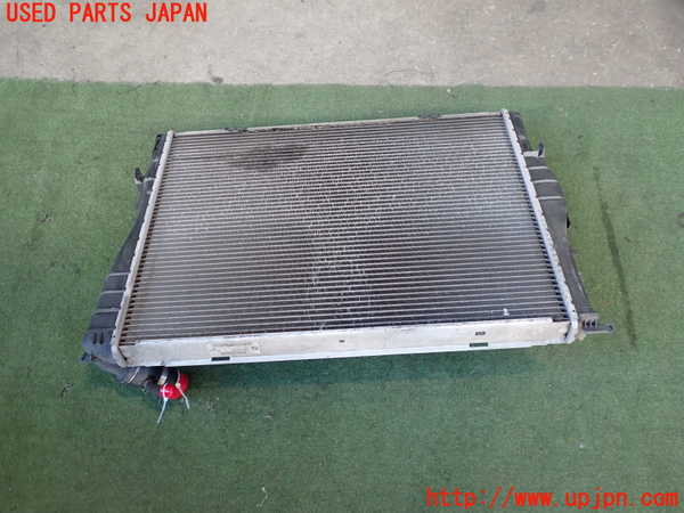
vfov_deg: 46.8
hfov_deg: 60.0
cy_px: 256
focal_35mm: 30
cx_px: 342
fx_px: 593
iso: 200
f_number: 2.3
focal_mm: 5.4
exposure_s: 1/60
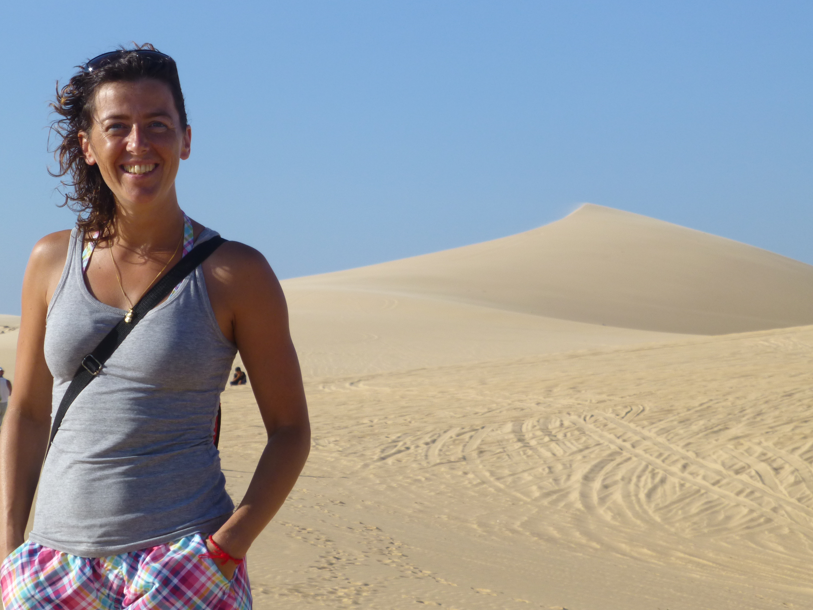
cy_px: 269
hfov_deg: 16.4
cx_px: 378
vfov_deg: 12.3
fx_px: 2818
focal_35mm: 120
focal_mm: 18.2
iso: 100
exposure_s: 1/800
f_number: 5.3
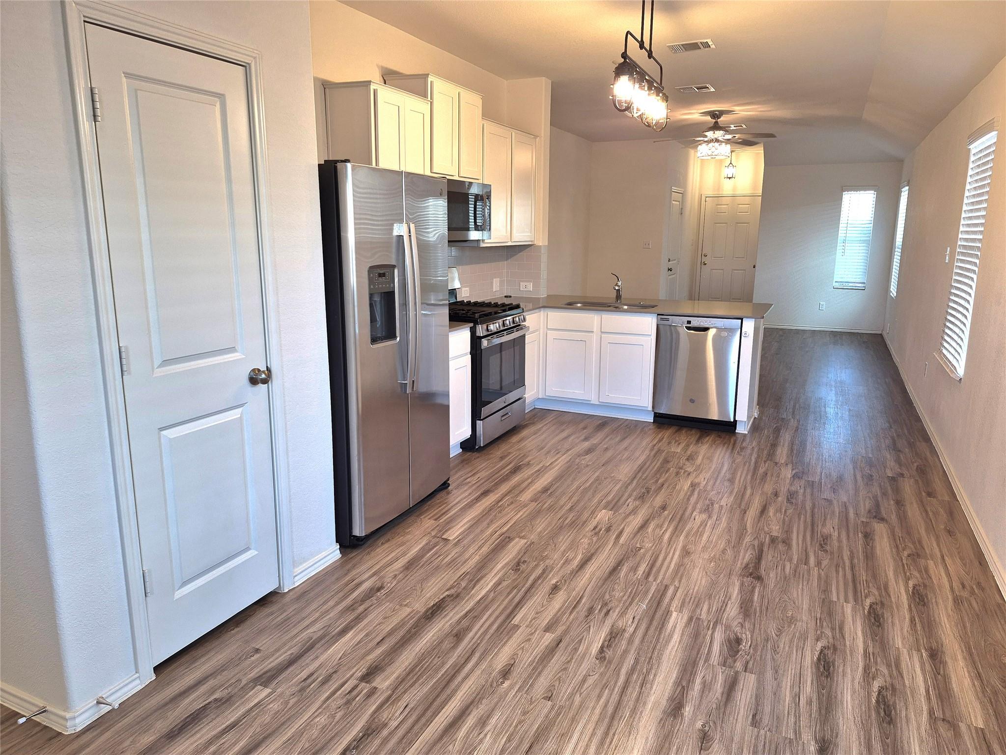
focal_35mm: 23
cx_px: 503
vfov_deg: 58.9
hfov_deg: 73.9
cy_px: 378
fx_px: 668
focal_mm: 5.4
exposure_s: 1/60.2
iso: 80
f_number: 1.8
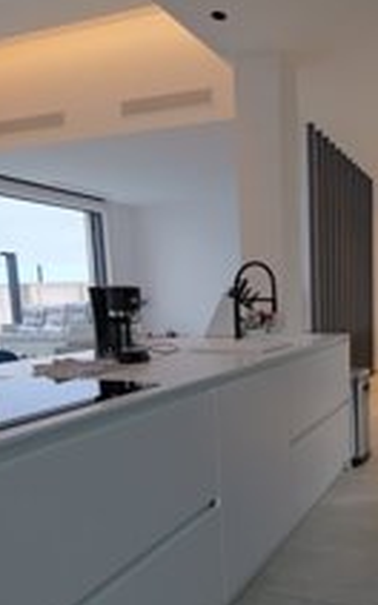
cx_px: 358
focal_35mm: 27
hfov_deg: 41.4
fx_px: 445
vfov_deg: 67.7
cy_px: 361
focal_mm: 14
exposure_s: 1/100
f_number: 4
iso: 1000
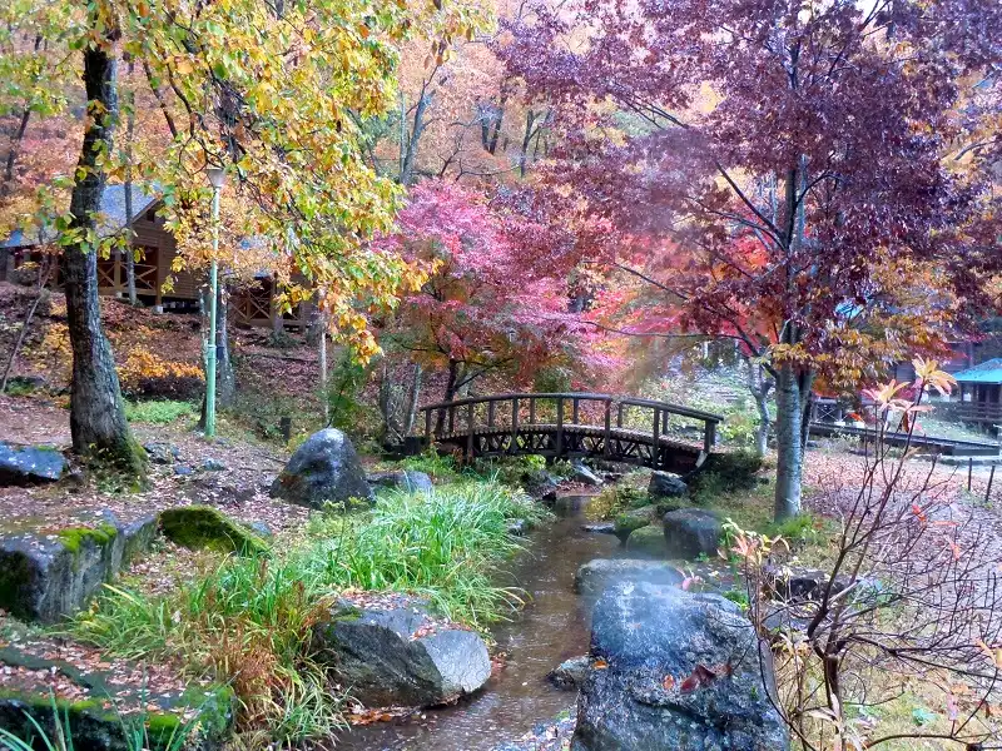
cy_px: 376
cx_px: 501
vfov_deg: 49.7
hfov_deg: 63.4
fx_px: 810
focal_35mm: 28
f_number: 3.7
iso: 400
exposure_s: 1/25
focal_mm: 5
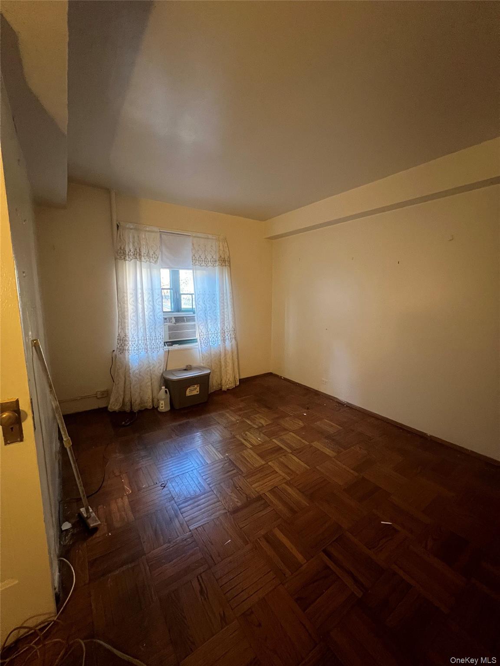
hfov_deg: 89.9
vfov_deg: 106.2
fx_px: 250
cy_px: 333
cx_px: 250
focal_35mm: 13
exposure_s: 1/60
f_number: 1.8
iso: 640
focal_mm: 1.57
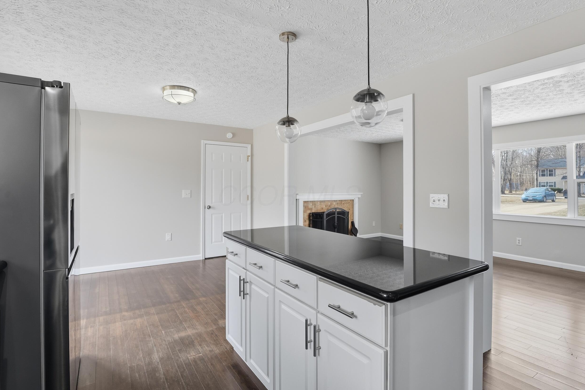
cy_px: 195
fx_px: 276
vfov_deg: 70.4
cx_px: 289
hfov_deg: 93.3
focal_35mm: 17
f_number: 10
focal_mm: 14
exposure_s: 1/100
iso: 800
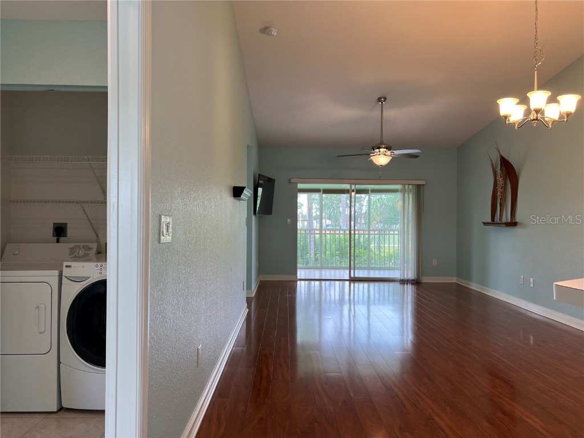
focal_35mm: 26
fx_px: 439
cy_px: 219
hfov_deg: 67.3
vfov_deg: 53.1
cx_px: 292
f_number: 1.5
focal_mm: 5.7
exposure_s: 1/120
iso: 40
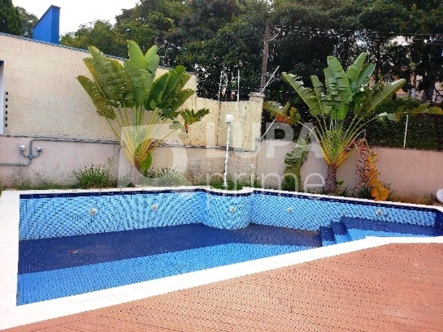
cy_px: 166
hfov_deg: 71.6
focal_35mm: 24
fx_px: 307
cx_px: 222
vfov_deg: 56.8
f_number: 1.8
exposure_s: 1/293
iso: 32
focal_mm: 5.23
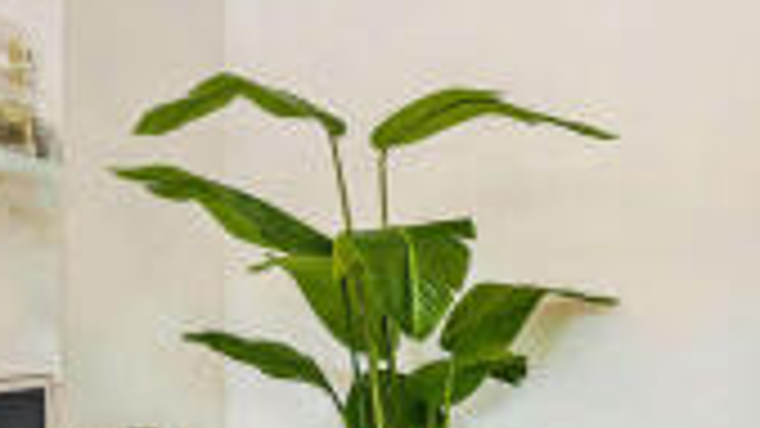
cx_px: 360
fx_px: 1007
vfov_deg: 23.6
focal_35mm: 50
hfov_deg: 41.3
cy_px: 345
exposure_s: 1/15
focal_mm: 17
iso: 100
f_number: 6.3
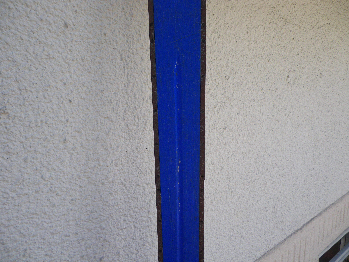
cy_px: 131
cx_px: 174
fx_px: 282
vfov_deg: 49.7
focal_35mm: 28
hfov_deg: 63.4
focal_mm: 4.9
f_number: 2.6
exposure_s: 1/320
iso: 64
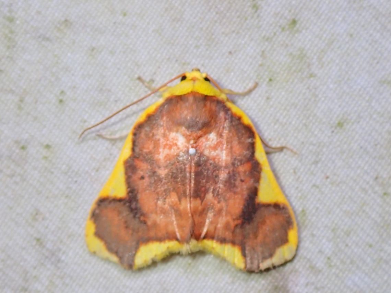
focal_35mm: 100
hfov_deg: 19.6
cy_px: 146
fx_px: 1130
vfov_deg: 14.8
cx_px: 196
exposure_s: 1/250
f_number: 6.3
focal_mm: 18
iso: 200
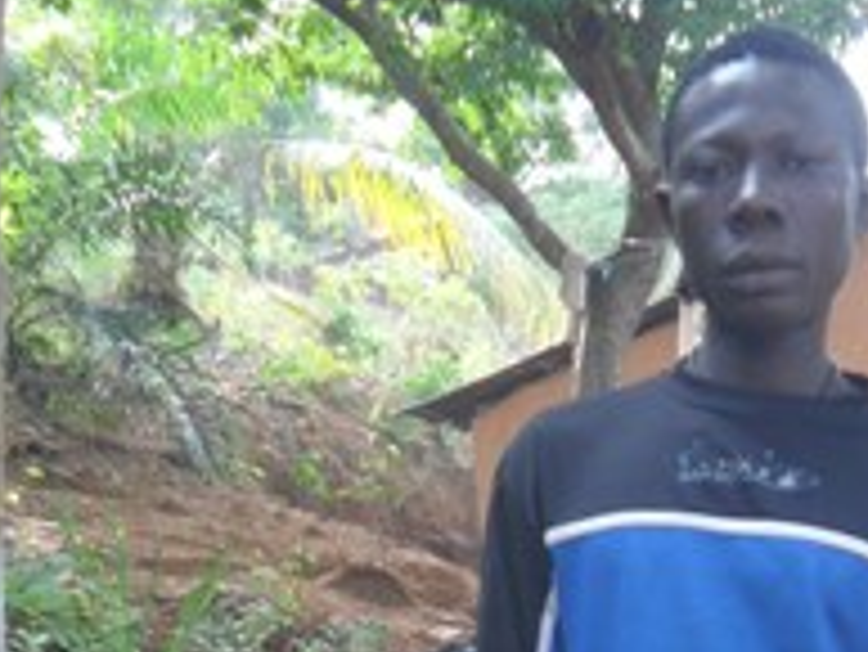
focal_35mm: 83
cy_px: 1070
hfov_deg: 23.3
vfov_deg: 15.8
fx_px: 2083
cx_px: 672
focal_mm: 5.7
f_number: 3.7
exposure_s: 1/45
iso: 100
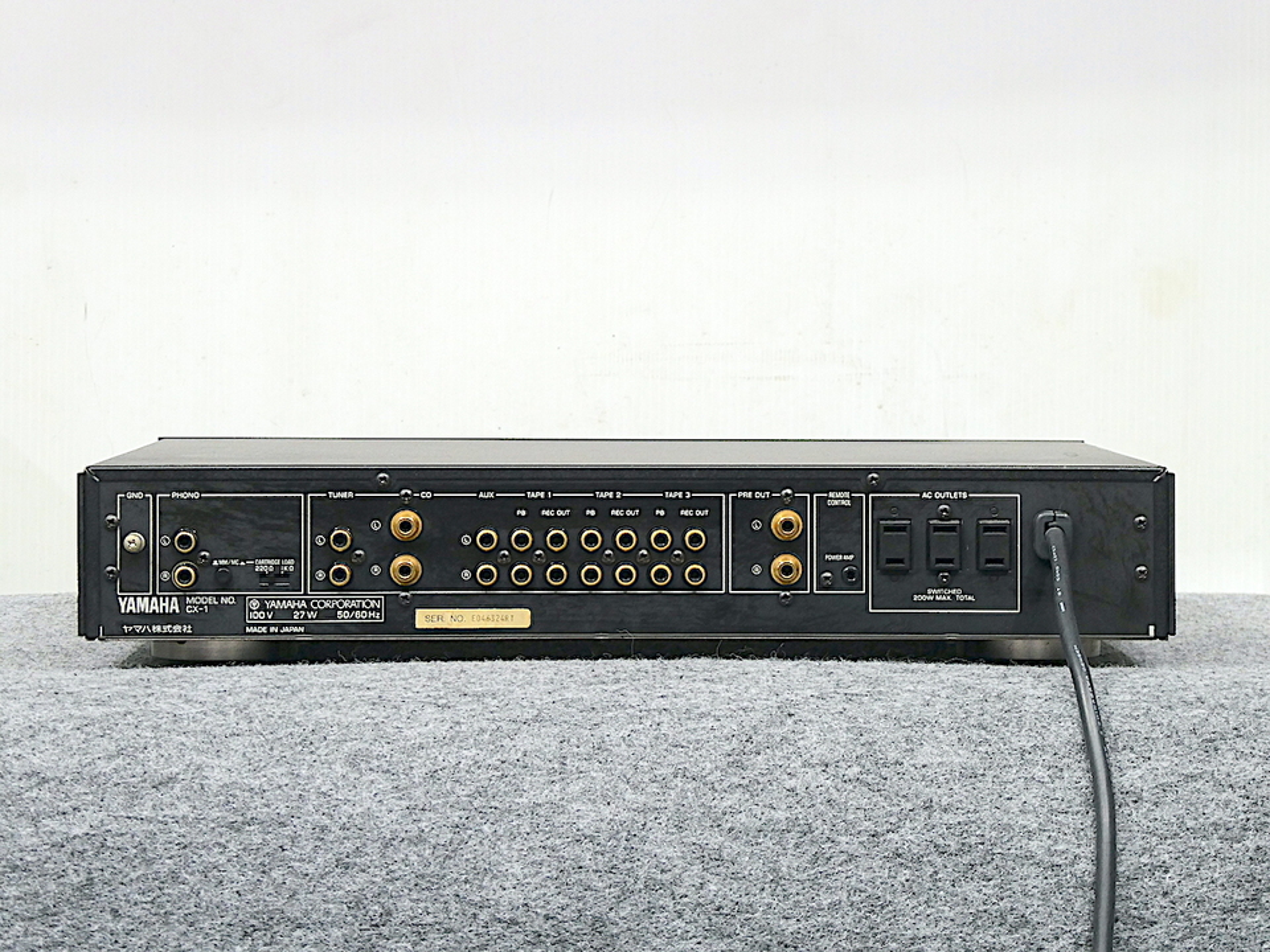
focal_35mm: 124
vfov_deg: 12.0
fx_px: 4549
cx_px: 635
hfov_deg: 15.9
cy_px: 476
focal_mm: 22.3
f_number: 5.2
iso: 200
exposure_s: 1/13
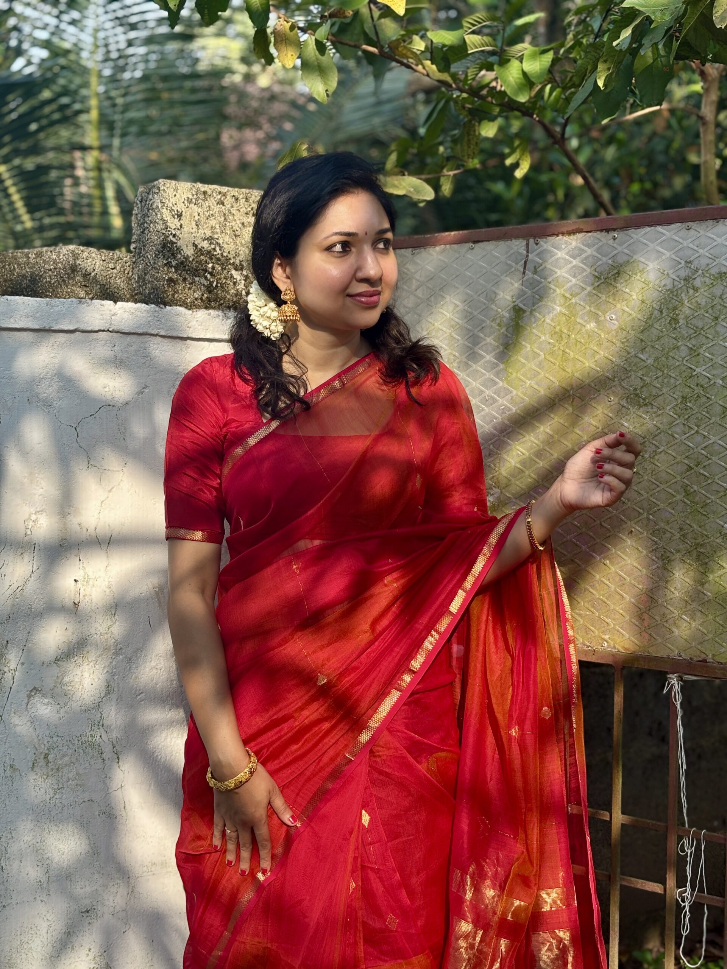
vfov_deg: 36.8
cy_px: 484
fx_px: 1456
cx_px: 364
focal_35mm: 52
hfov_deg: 28.0
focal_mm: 5.96
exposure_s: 1/403
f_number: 1.6
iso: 32
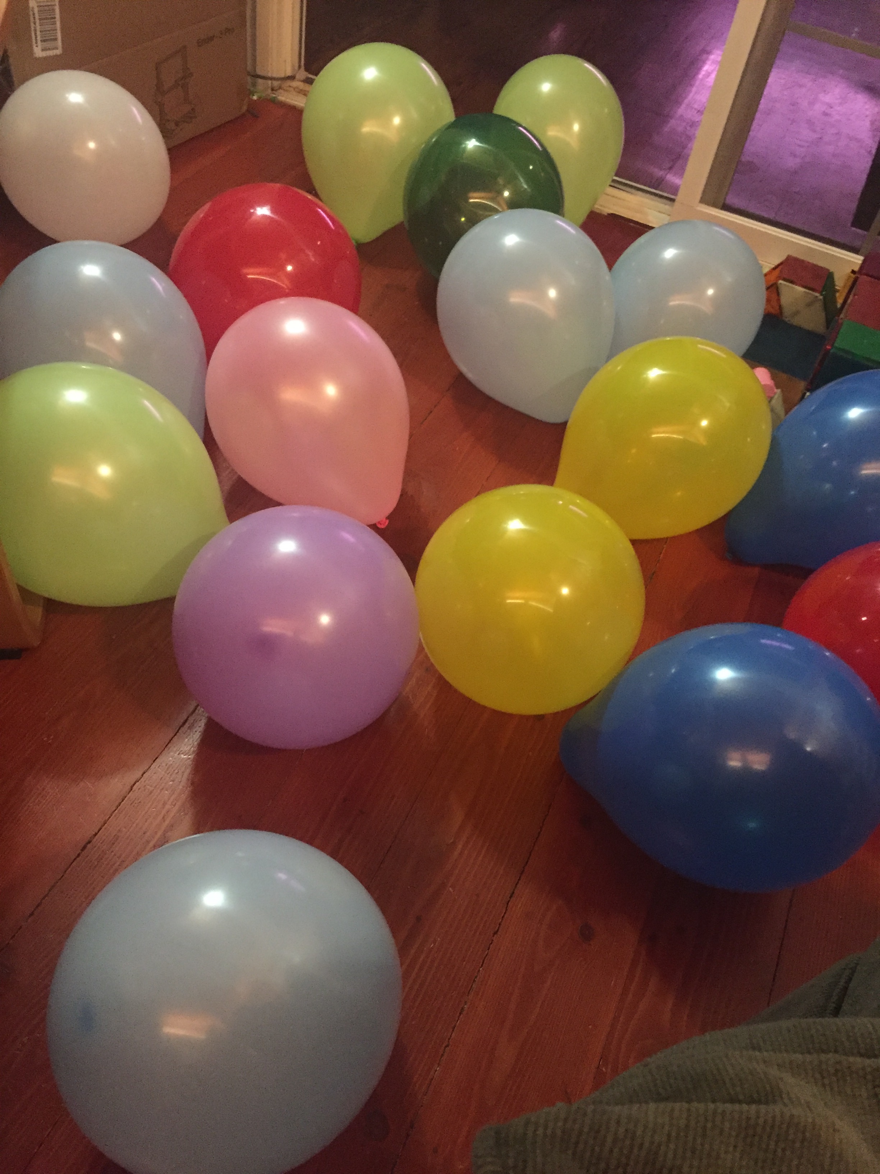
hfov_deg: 48.2
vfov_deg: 61.7
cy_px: 587
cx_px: 440
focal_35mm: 29
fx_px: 983
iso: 500
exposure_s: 1/15
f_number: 2.2
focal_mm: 4.15
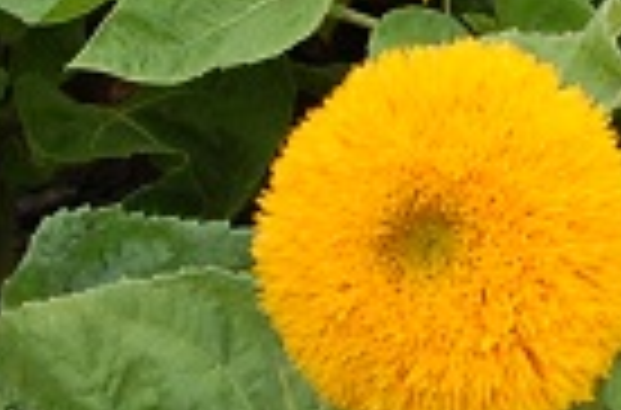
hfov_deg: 5.4
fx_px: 6550
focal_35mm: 381
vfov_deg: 3.6
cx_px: 972
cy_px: -230
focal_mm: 50
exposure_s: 1/200
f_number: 7.1
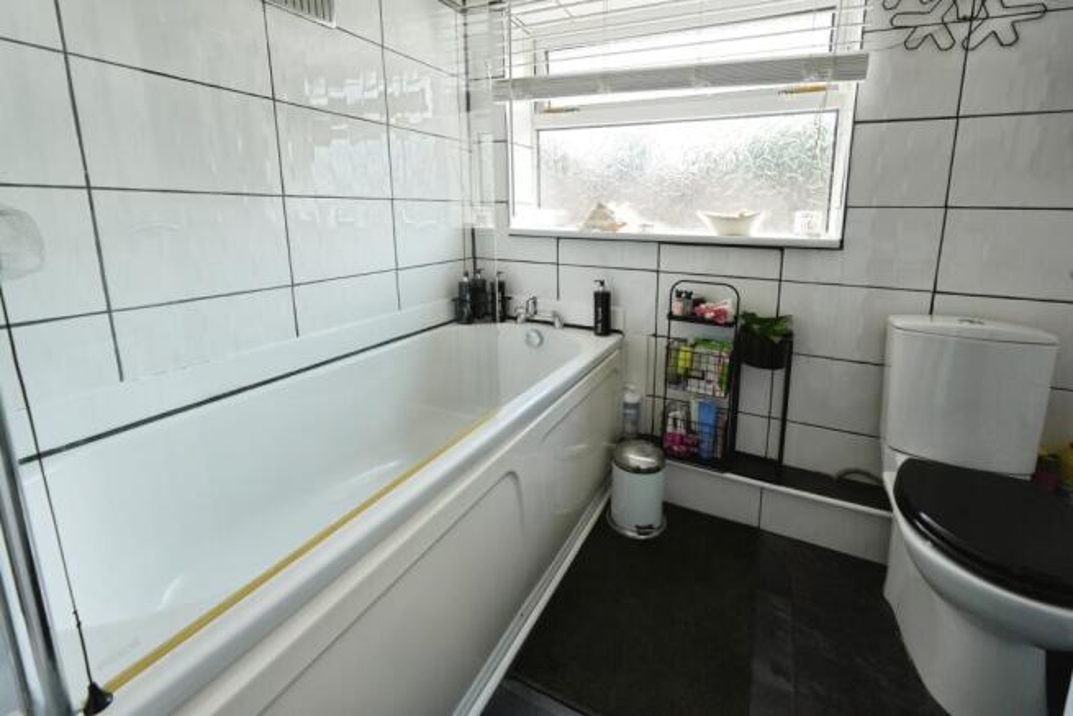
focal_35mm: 15
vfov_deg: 77.4
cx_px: 536
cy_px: 358
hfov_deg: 100.4
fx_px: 447
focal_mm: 10
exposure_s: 1/160
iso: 160
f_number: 4
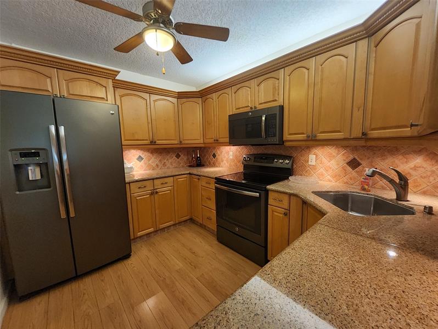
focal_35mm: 13
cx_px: 219
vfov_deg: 90.0
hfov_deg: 106.1
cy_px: 164
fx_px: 165
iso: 250
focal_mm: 1.13
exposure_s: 1/60
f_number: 2.2
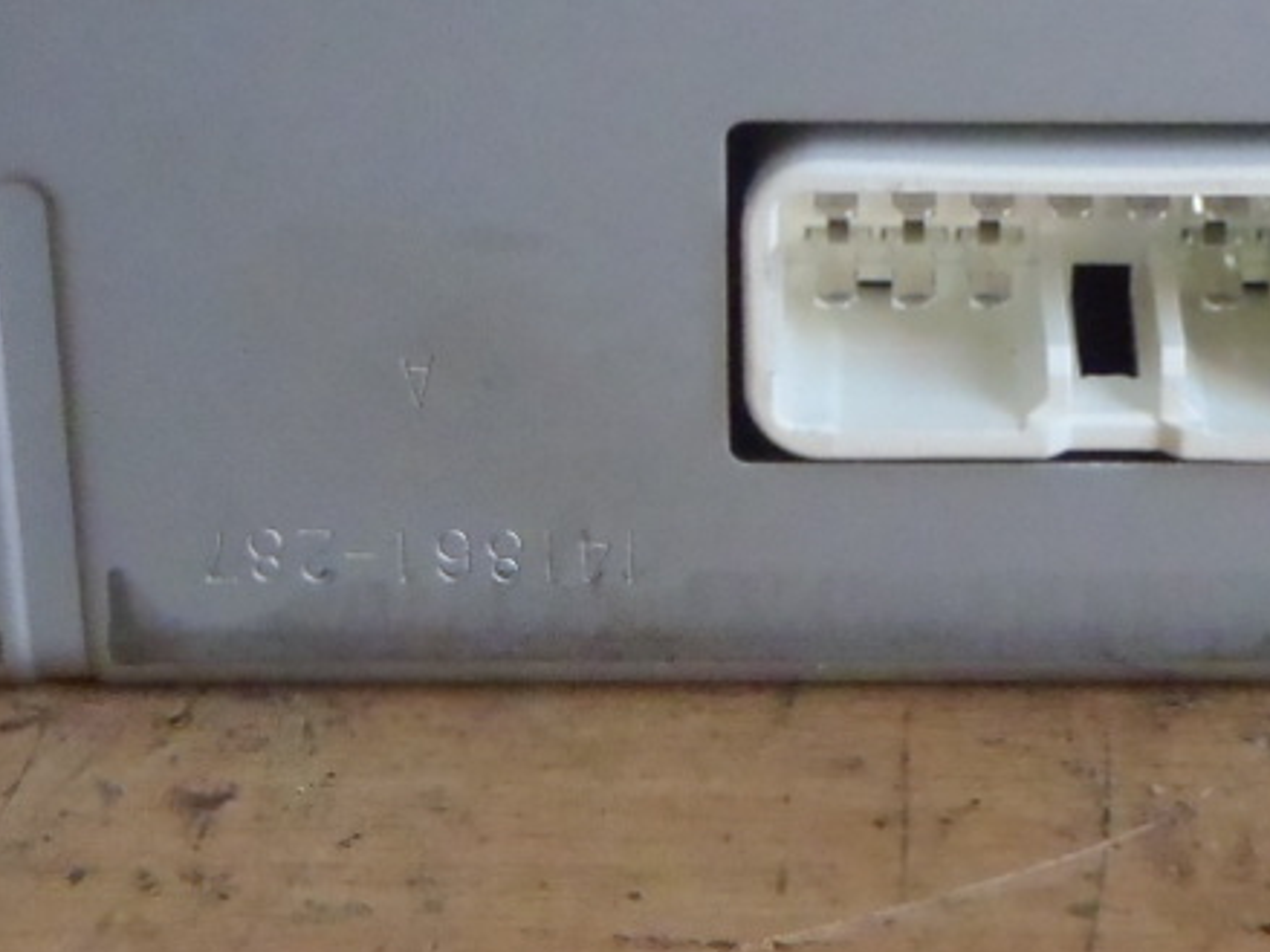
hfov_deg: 18.1
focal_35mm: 108
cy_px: 182
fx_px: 3961
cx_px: 1007
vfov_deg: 13.6
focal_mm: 6.64
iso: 800
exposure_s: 1/160
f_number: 4.7
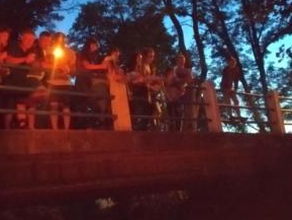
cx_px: 129
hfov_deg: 42.0
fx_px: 380
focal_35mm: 45
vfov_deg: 32.2
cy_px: 119
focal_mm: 3.82
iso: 6400
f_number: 2.2
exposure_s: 1/13
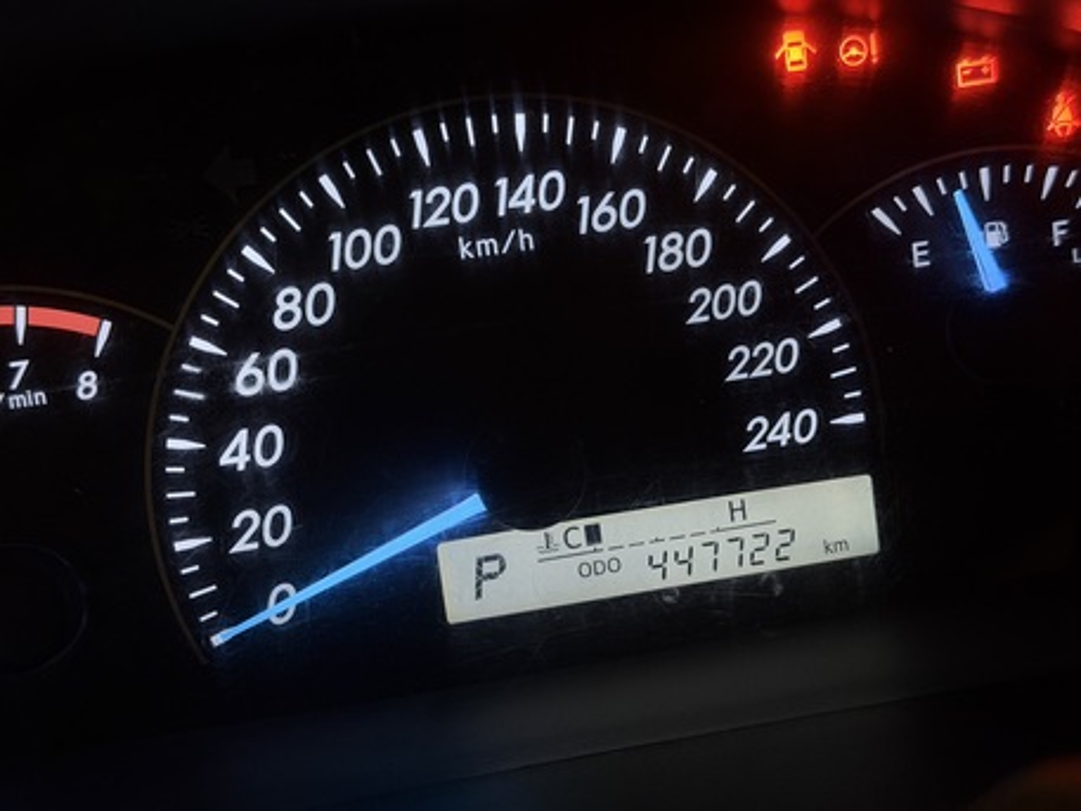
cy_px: 406
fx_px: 1499
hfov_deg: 39.6
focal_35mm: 48
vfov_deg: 30.3
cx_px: 540
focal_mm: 6.76
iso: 500
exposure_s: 1/28
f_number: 1.78
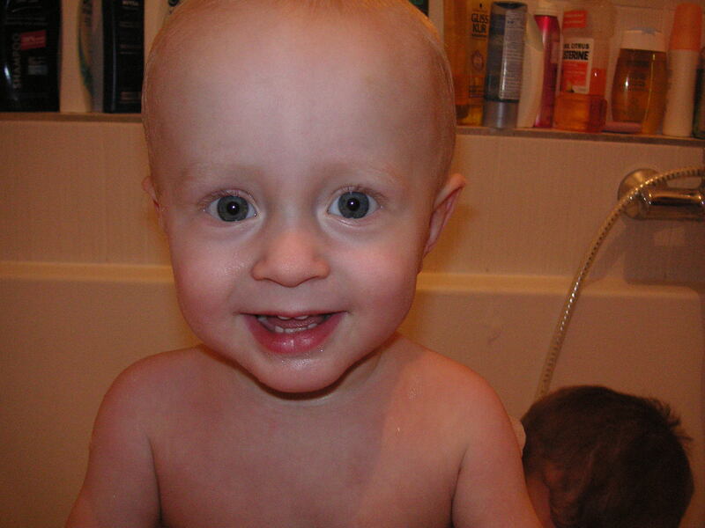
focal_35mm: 37
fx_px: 754
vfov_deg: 38.7
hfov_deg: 50.1
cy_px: 264
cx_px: 352
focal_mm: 6.1
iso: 160
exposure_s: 1/45
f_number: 2.8
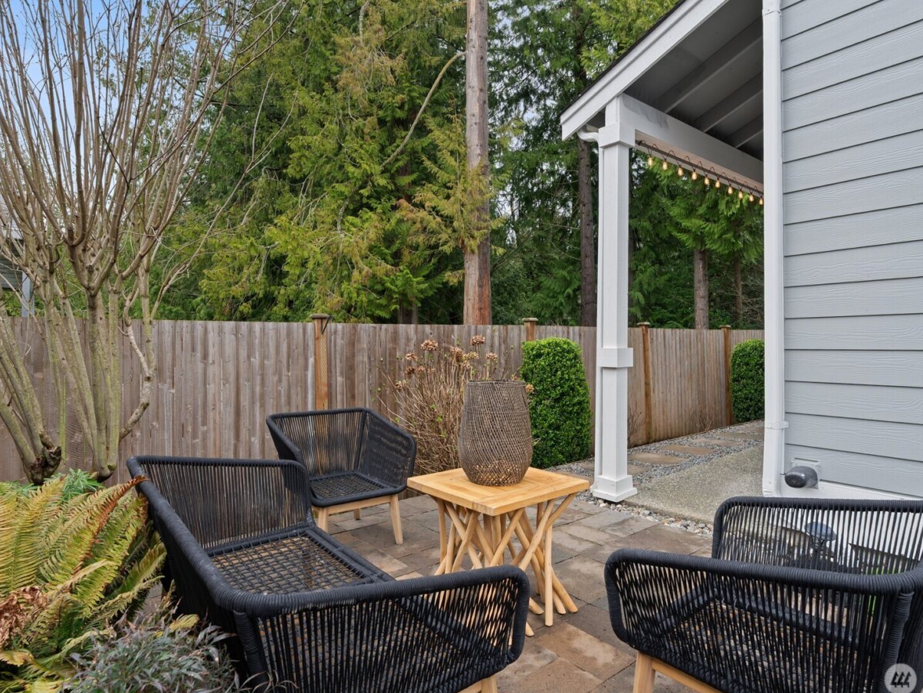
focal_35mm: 19
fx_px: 507
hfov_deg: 84.5
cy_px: 346
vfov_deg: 68.7
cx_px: 502
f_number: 9
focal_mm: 17
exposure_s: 1/13
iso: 320
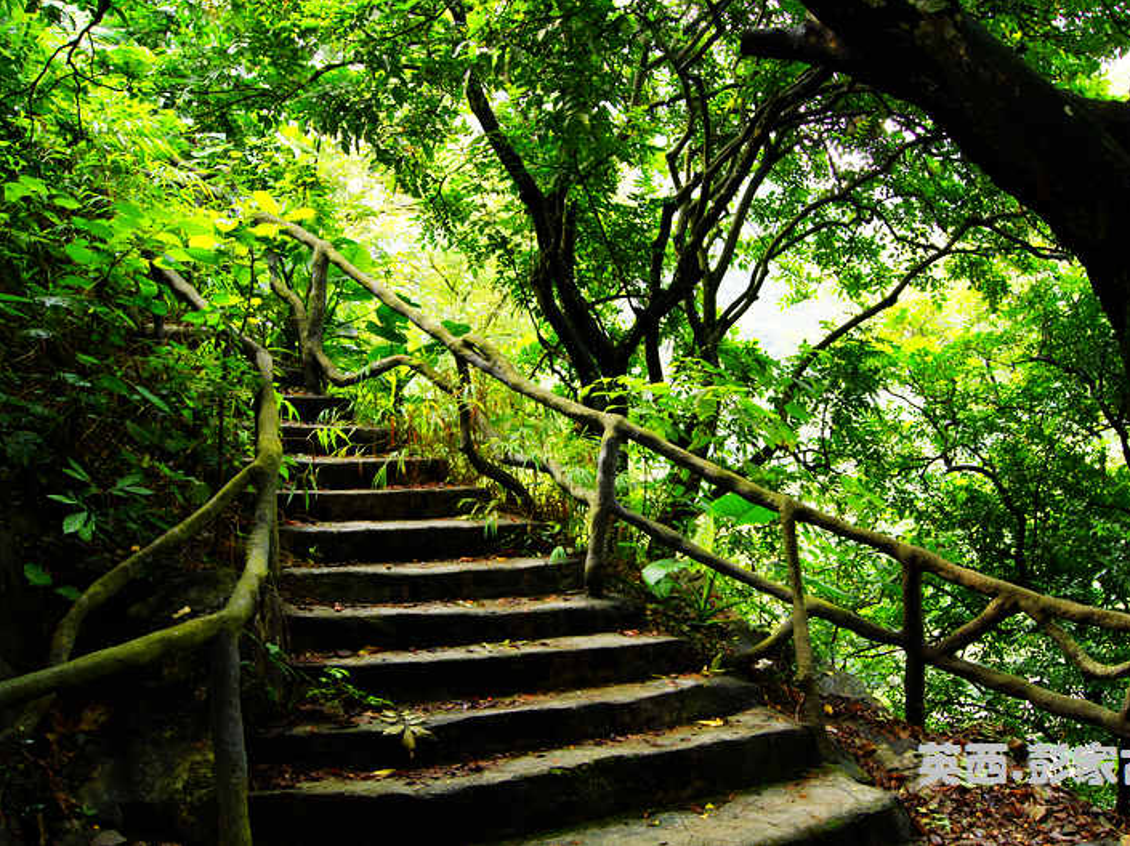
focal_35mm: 36
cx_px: 627
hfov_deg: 51.3
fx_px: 1175
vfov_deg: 39.6
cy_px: 421
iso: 200
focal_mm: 22
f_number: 8
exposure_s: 1/20
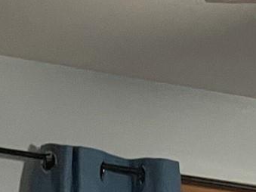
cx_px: 507
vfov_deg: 8.4
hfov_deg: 11.4
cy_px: 507
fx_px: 1161
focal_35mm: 157
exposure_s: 1/40
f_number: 1.6
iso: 500
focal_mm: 4.2
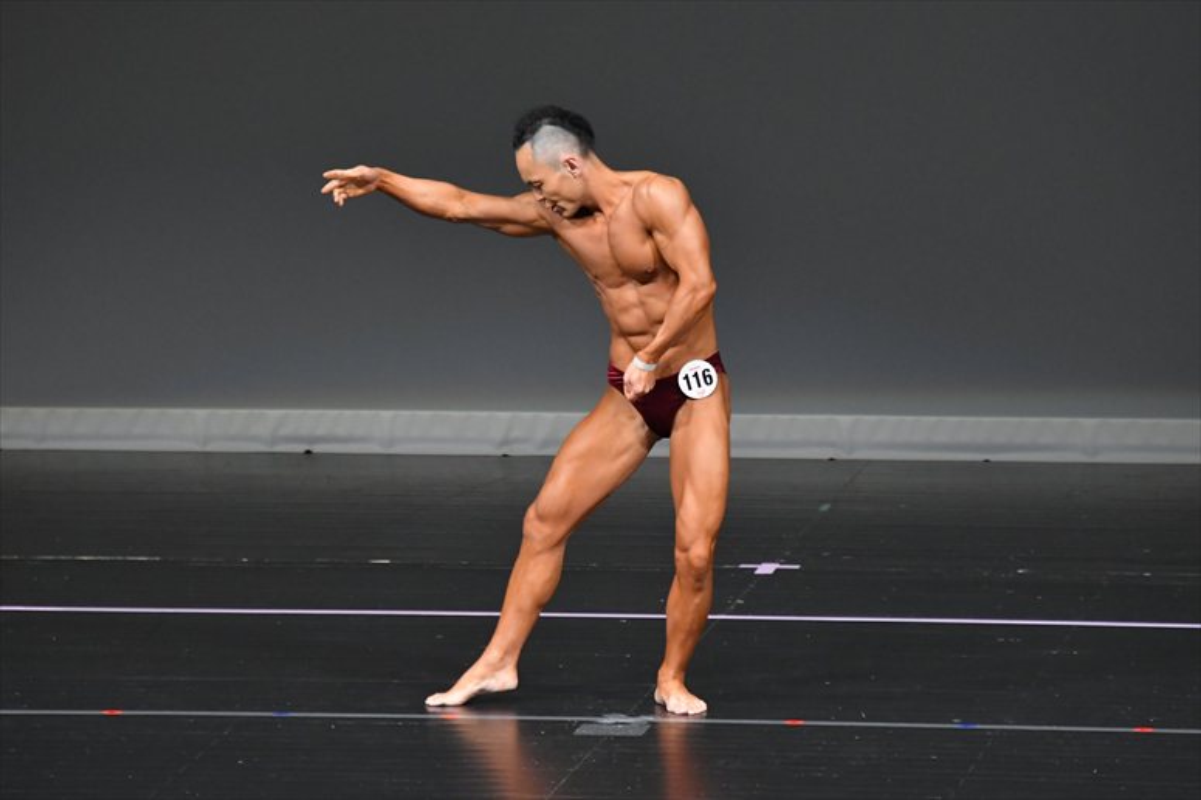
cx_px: 600
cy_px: 400
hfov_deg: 6.0
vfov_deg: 4.0
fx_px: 11504
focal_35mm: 345
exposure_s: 1/400
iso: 4000
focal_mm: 230
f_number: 5.6
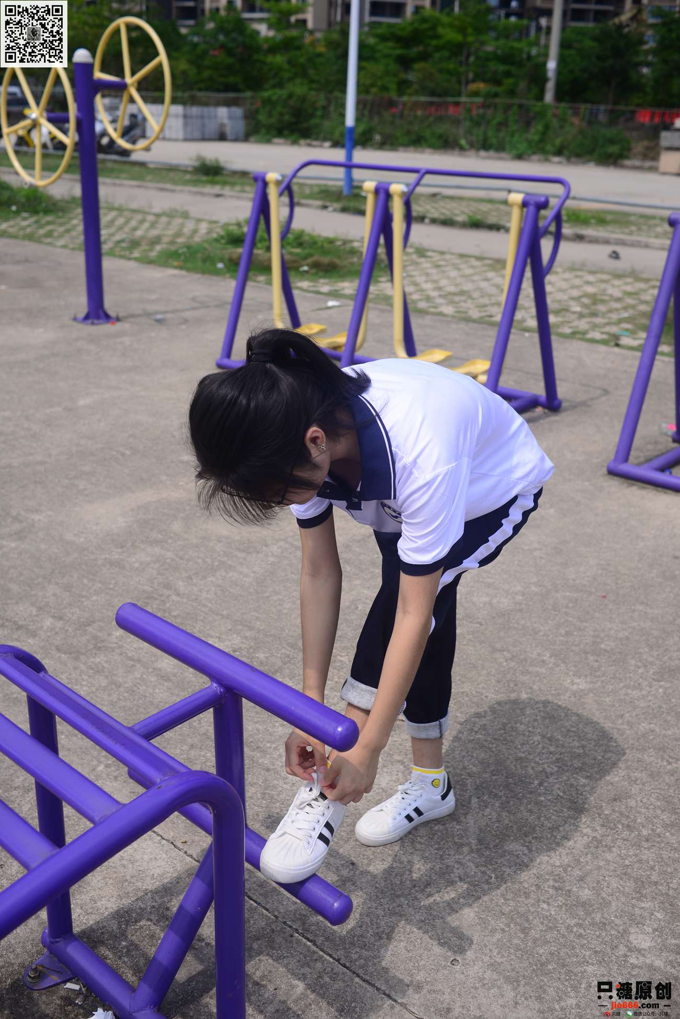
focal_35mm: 35
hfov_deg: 37.9
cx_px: 340
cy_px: 510
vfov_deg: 54.4
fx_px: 991
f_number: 5.6
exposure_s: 1/640
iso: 100
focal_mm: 35
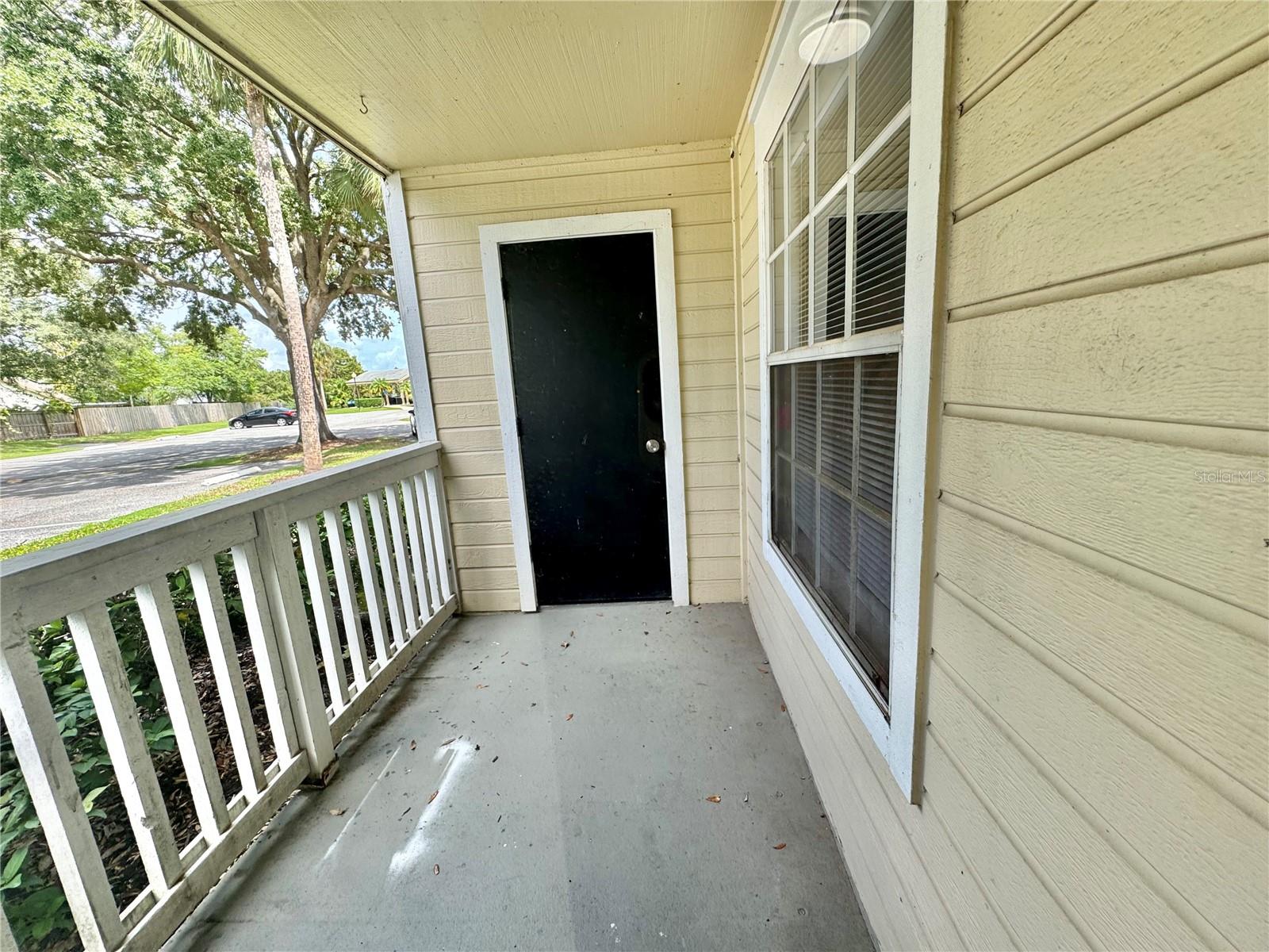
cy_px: 476
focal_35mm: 14
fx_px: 513
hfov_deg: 102.1
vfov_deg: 85.7
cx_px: 634
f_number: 2.2
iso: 40
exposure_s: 1/165
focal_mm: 2.22
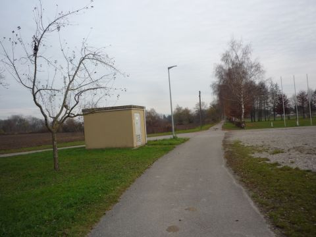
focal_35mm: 32
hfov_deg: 56.8
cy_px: 118
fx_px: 292
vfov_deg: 44.2
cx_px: 158
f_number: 4
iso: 100
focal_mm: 5.2
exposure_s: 1/320
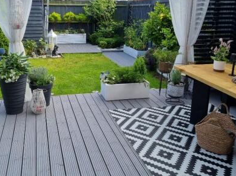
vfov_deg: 36.5
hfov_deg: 47.7
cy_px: 61
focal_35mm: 39
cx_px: 97
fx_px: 266
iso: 50
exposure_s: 1/720
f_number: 1.8
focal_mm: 5.4
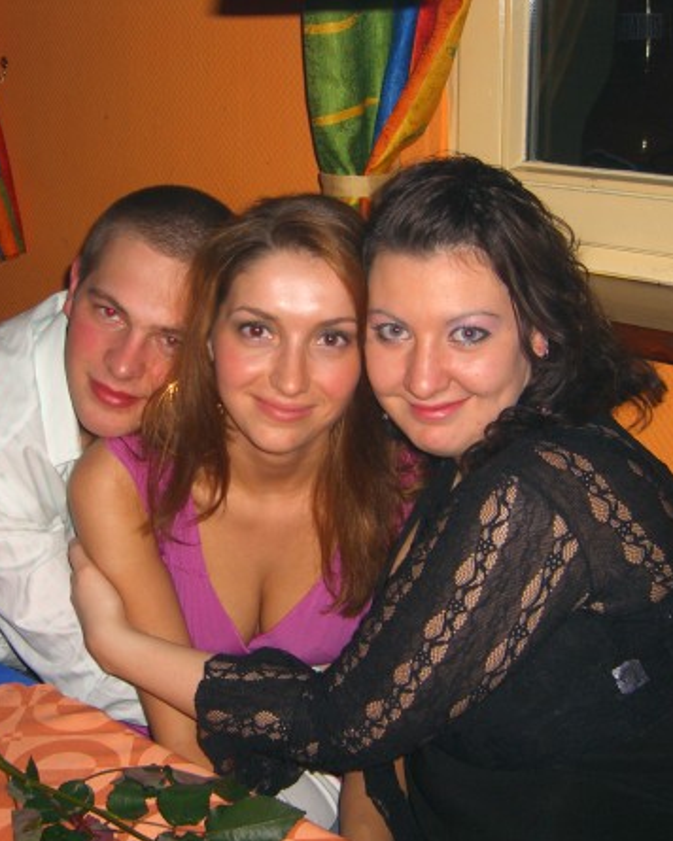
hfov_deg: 30.2
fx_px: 1245
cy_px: 423
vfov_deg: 37.3
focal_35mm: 50
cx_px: 272
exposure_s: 1/60
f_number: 2.8
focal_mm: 7.9
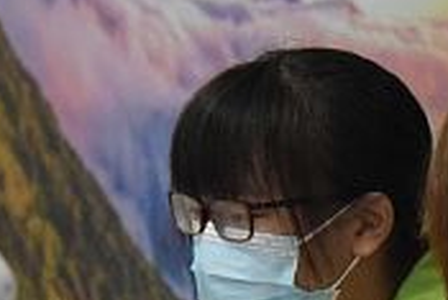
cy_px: 483
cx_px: 599
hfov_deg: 4.8
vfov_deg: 3.2
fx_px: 5281
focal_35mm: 424
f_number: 5.6
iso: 5000
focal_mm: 62
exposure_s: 1/125
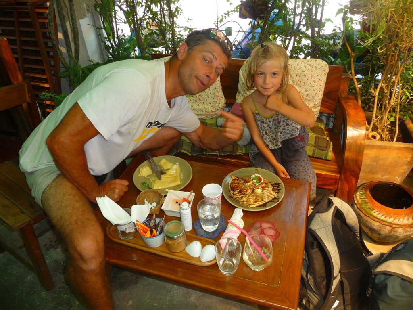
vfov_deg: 49.7
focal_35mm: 28
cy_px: 155
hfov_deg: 63.4
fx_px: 334
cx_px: 206
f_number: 3.3
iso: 100
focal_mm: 4.7
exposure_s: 1/30
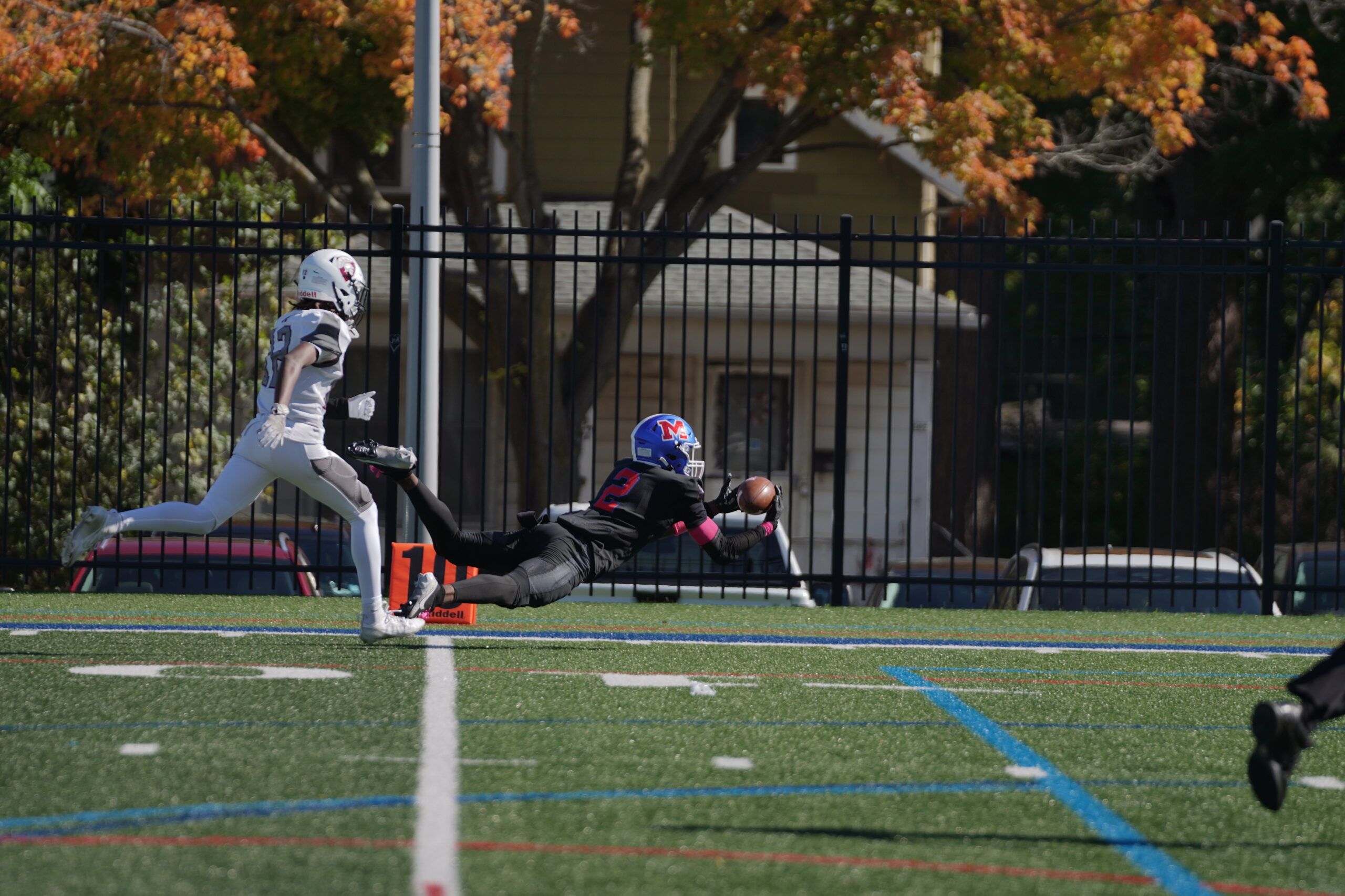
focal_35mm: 300
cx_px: 672
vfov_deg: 4.6
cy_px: 448
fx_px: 11208
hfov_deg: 6.9
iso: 64
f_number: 3.2
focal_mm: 200
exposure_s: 1/1600
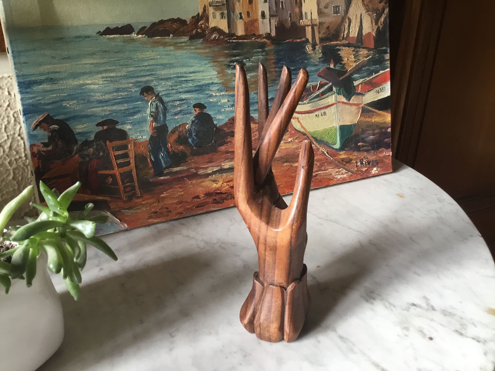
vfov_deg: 45.4
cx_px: 248
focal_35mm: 31
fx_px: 443
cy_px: 186
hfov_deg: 58.4
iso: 80
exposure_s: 1/33
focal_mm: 3.3
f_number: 2.4
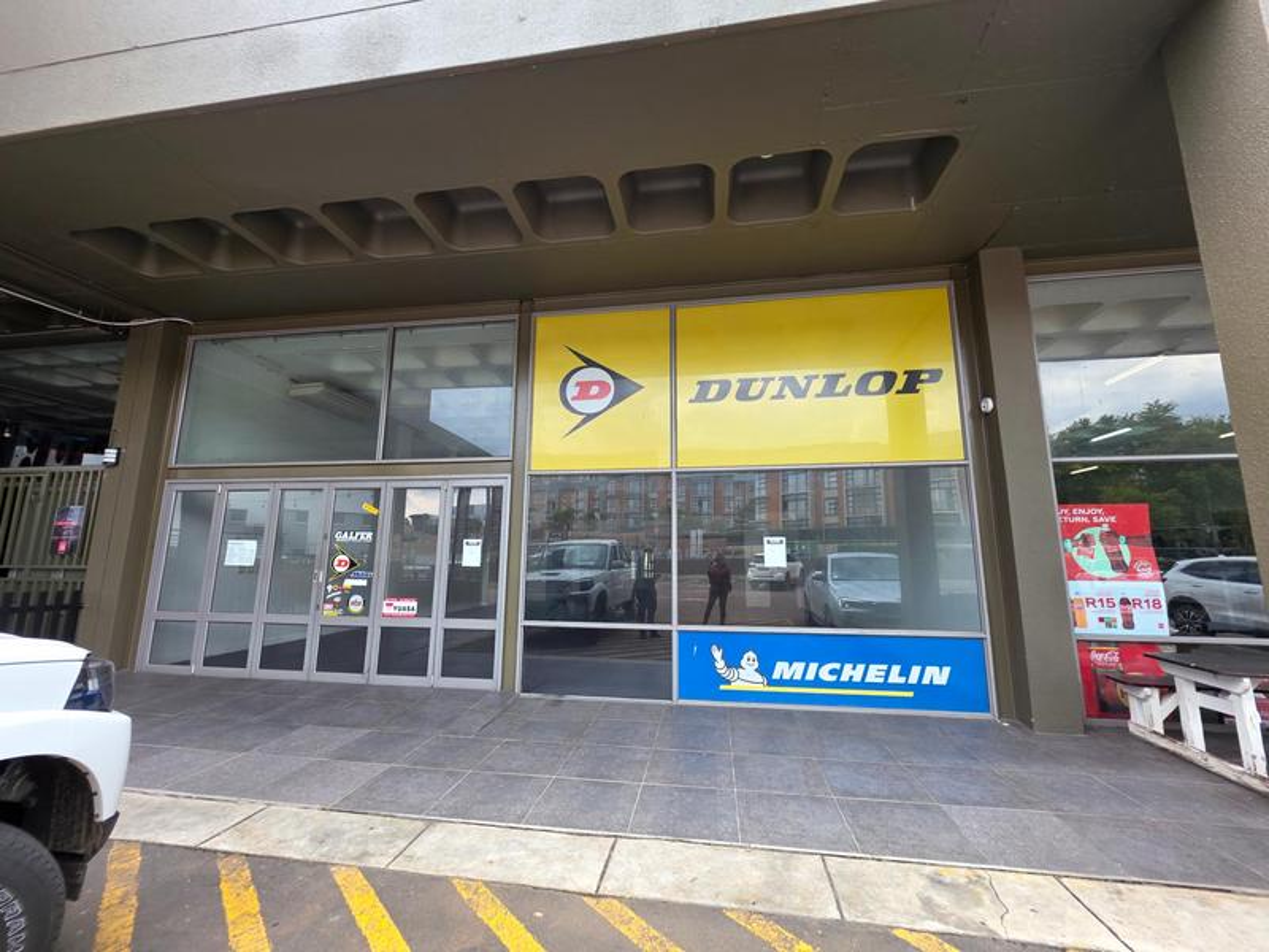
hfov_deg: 106.2
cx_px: 634
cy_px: 476
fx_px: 477
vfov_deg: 89.9
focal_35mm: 13
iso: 32
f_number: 1.9
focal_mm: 2.2
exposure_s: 1/100
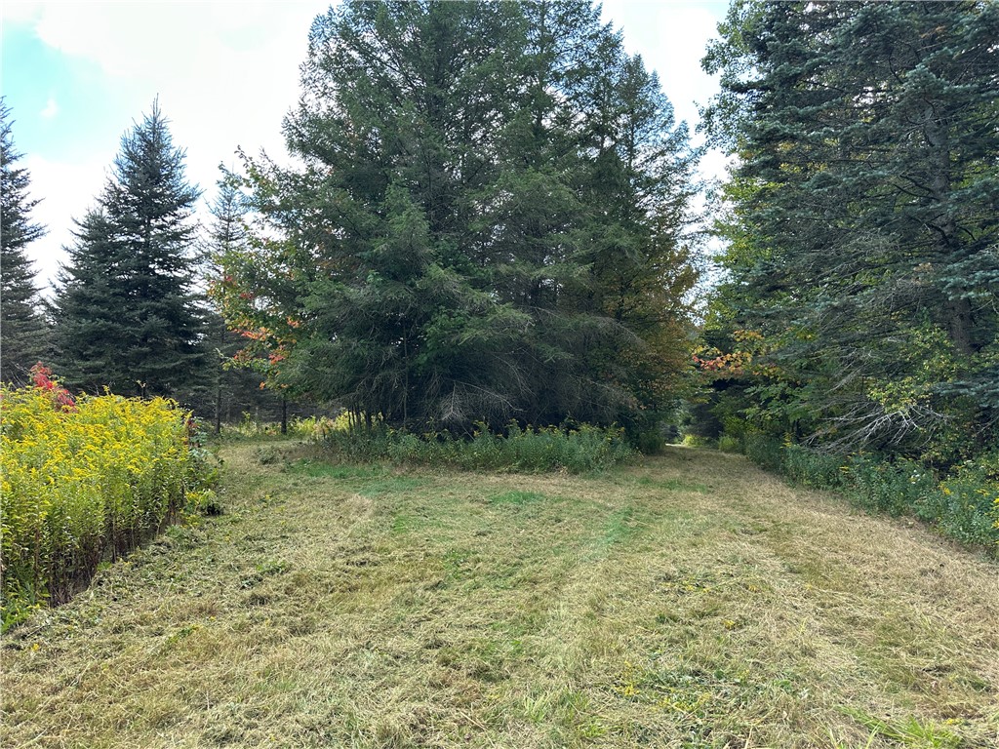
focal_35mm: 24
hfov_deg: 71.6
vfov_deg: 56.8
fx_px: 693
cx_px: 500
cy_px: 374
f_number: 1.78
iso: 80
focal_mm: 6.86
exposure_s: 1/611
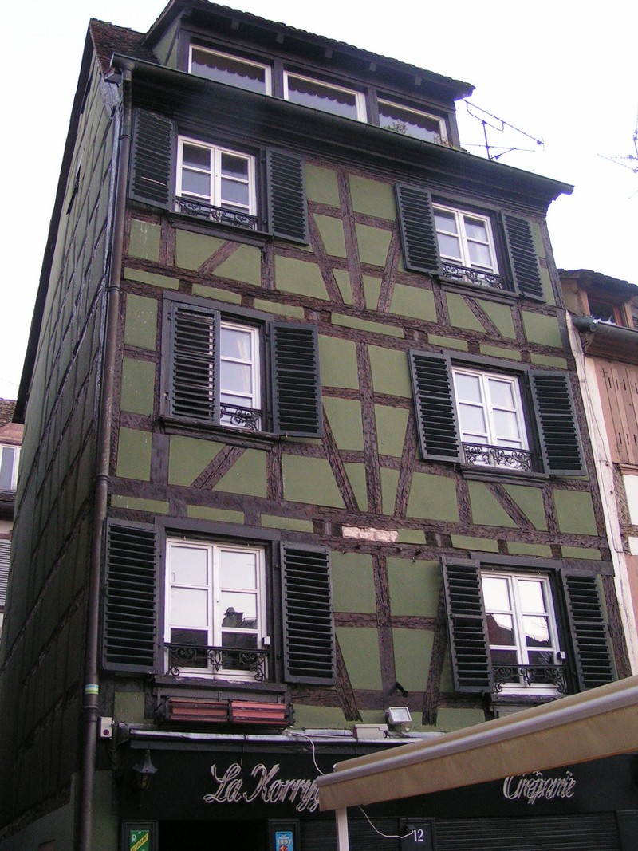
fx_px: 934
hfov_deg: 37.7
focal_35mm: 38
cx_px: 319
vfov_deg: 49.0
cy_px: 426
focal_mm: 5.8
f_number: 2.8
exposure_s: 1/40
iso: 160
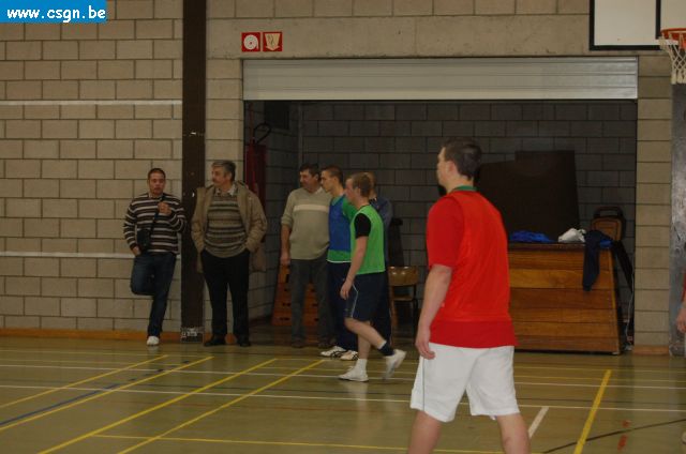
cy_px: 227
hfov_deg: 24.7
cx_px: 343
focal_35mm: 82
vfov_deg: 16.5
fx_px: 1569
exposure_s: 1/60
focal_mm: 55
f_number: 5.6
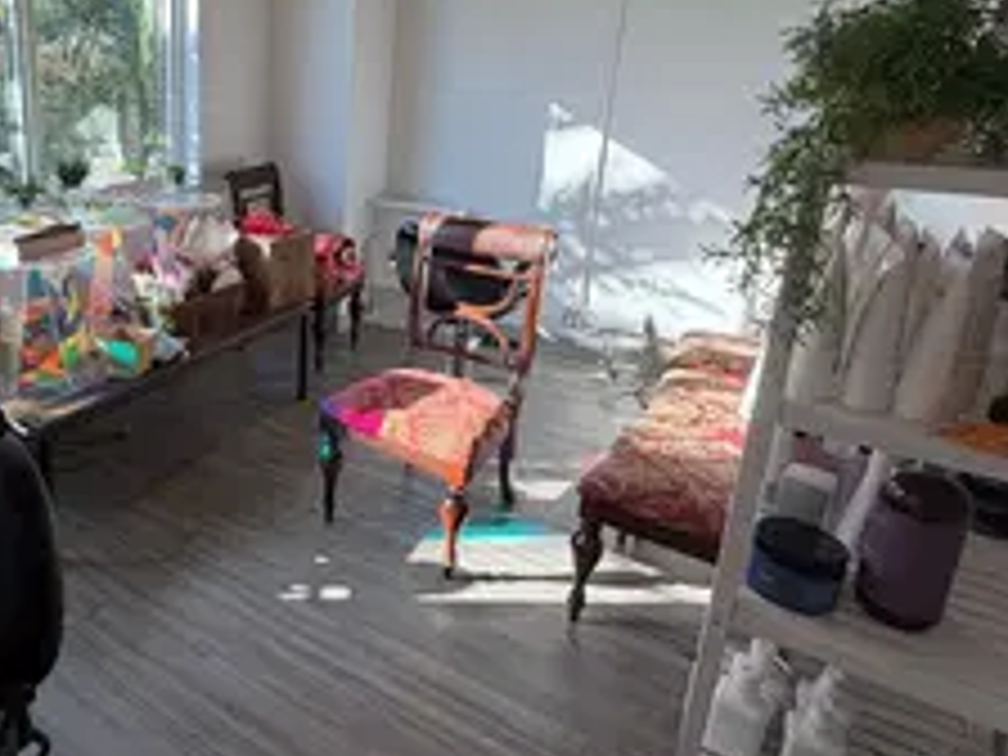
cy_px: 270
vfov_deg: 54.1
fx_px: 728
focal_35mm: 25
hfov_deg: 65.3
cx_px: 256
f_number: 2.2
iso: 50
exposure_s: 1/121
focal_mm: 2.22
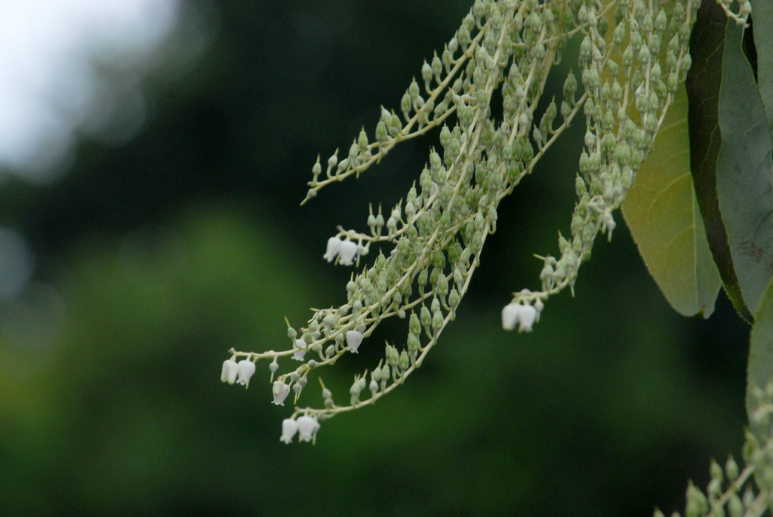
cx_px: 386
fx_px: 9672
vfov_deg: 3.1
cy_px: 258
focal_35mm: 450
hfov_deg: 4.6
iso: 400
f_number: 7.1
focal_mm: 300
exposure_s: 1/200
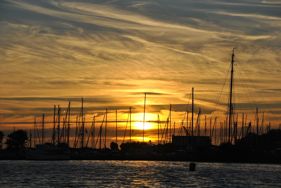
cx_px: 140
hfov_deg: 15.2
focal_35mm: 135
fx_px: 1055
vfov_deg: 10.2
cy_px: 94
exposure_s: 1/1000
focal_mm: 90
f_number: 8
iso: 100
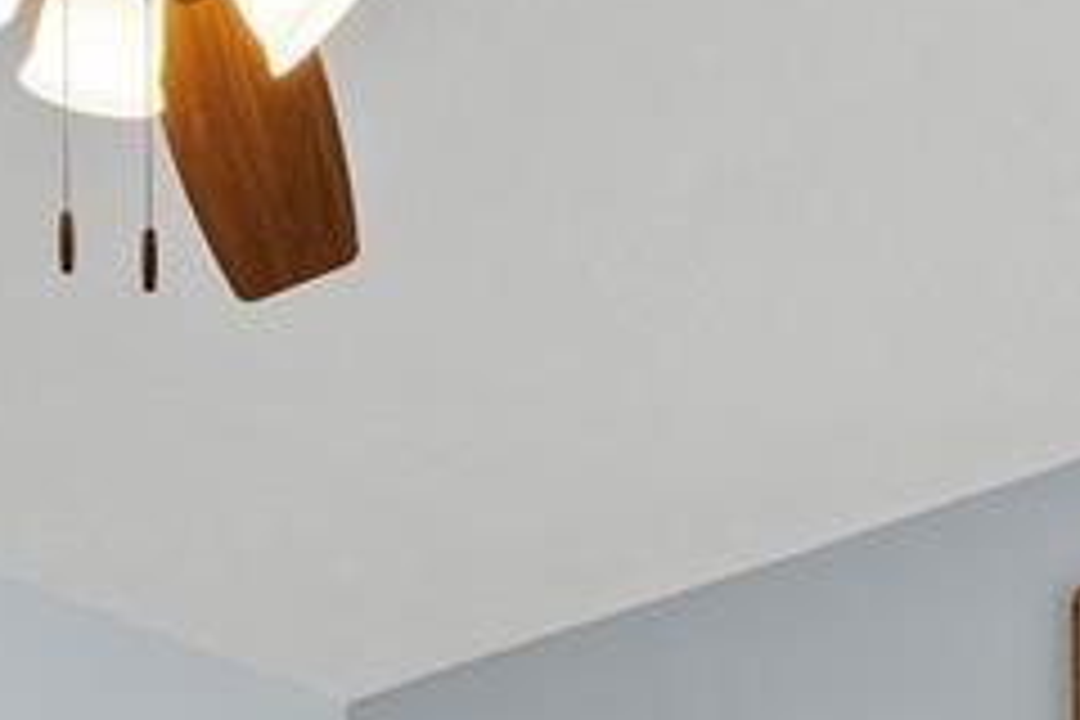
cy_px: 1568
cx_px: 40
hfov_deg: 24.4
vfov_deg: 13.7
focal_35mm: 80
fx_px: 2400
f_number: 8
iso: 320
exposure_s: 1/4
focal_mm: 10
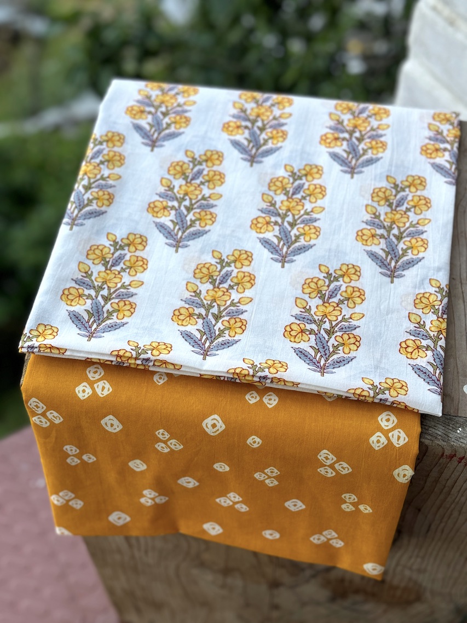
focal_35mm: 48
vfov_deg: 39.7
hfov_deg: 30.3
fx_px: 864
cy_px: 312
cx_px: 234
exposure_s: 1/685
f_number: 1.78
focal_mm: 6.76
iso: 64
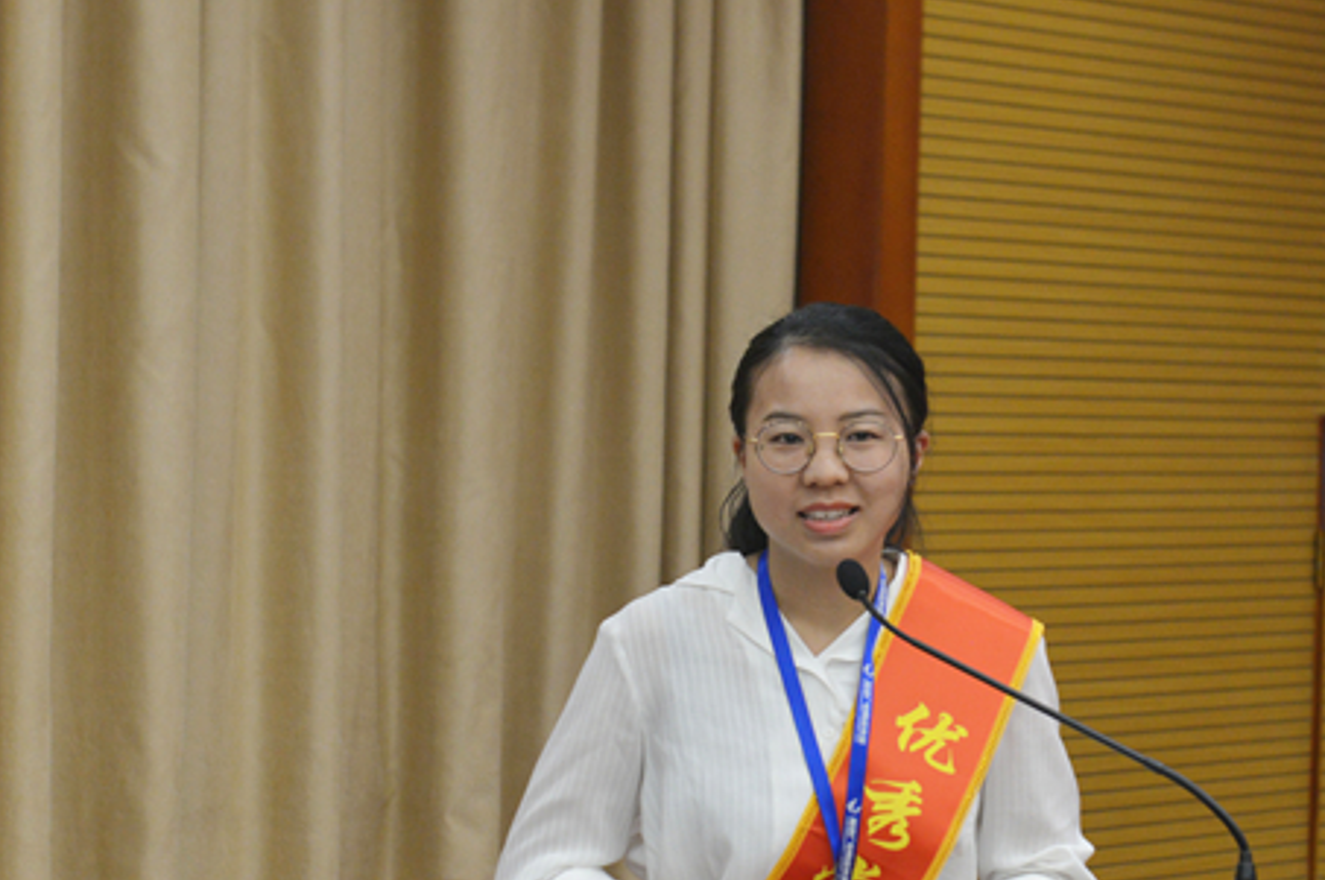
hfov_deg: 17.6
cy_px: 653
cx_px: 889
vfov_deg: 11.8
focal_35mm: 116
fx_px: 4265
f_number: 4.5
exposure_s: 1/160
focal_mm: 70
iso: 1100
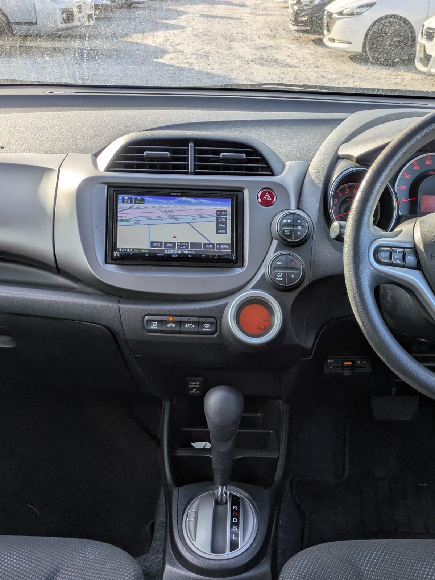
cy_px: 337
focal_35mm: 40
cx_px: 282
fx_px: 670
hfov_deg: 35.7
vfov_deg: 46.6
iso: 41
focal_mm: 5.43
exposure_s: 1/382
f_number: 1.89
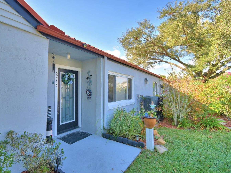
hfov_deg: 90.4
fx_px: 113
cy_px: 85
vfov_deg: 74.7
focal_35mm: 17
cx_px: 99
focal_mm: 10
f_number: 5
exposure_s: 1/250
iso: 100
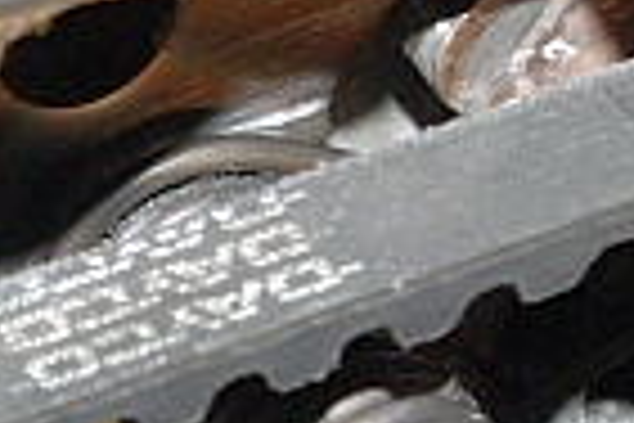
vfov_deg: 4.0
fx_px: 6005
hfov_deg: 6.0
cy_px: 778
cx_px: -436
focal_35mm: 341
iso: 400
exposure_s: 1/60
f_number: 8
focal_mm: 40
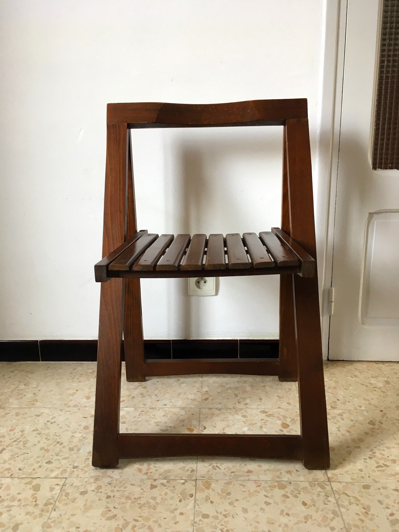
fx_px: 446
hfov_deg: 48.2
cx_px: 200
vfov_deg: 61.7
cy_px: 266
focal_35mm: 29
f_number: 2.2
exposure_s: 1/33
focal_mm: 4.15
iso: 80
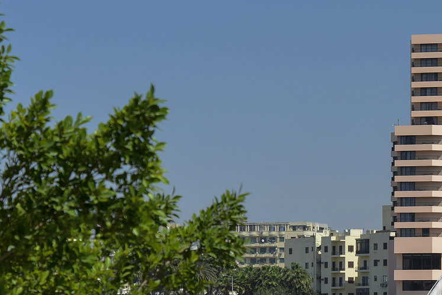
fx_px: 2026
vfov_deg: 8.3
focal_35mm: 165
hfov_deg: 12.4
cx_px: 327
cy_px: 182
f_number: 7.1
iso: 100
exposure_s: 1/125
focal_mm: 60
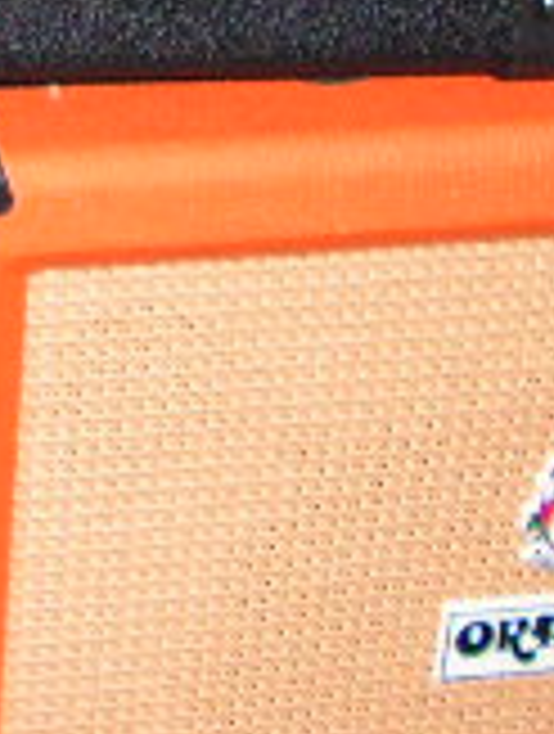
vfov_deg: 13.8
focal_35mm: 141
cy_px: 54
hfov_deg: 10.1
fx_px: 2997
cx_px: -351
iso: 200
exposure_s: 1/40
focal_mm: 6
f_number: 3.2
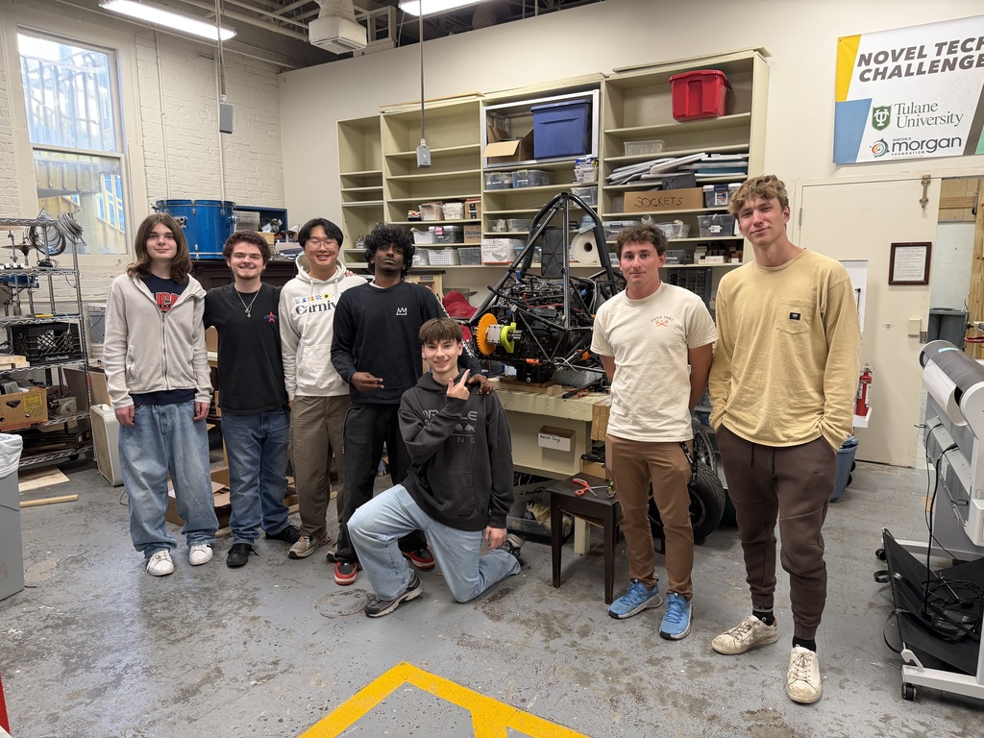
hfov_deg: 71.6
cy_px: 369
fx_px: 682
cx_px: 492
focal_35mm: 24
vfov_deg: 56.8
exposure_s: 1/120
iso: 200
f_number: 1.78
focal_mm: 6.76
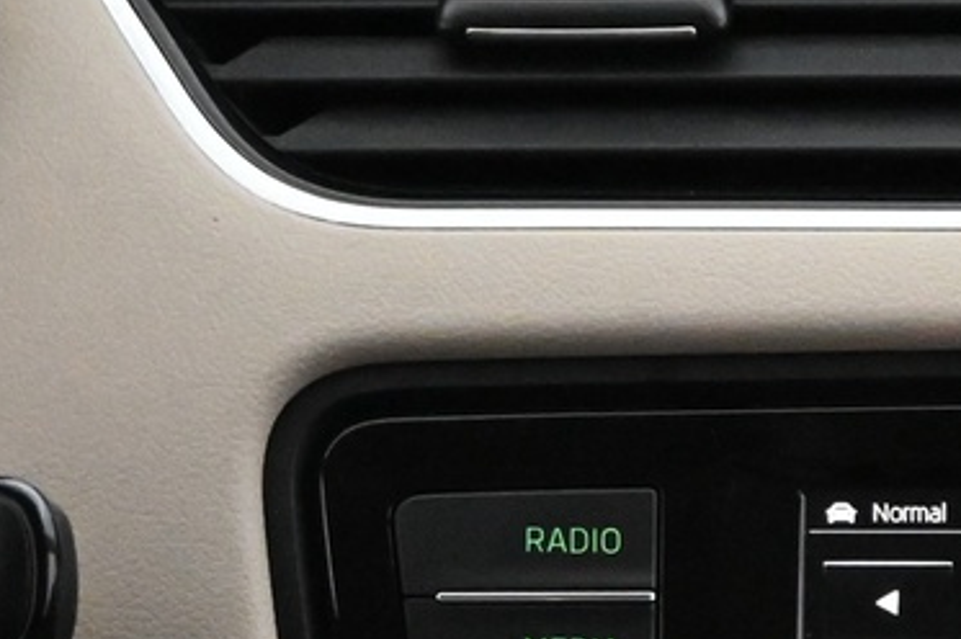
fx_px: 5739
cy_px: 830
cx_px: 1314
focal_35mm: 215
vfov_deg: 6.3
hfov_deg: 9.4
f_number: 5
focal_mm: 33
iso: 7200
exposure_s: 1/50
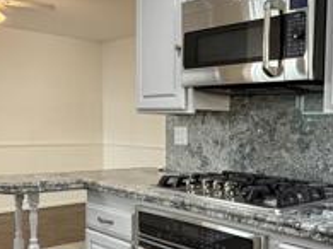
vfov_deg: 31.3
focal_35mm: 46
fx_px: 442
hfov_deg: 40.0
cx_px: 253
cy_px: 157
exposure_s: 1/120
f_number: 2.2
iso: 250
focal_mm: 2.22
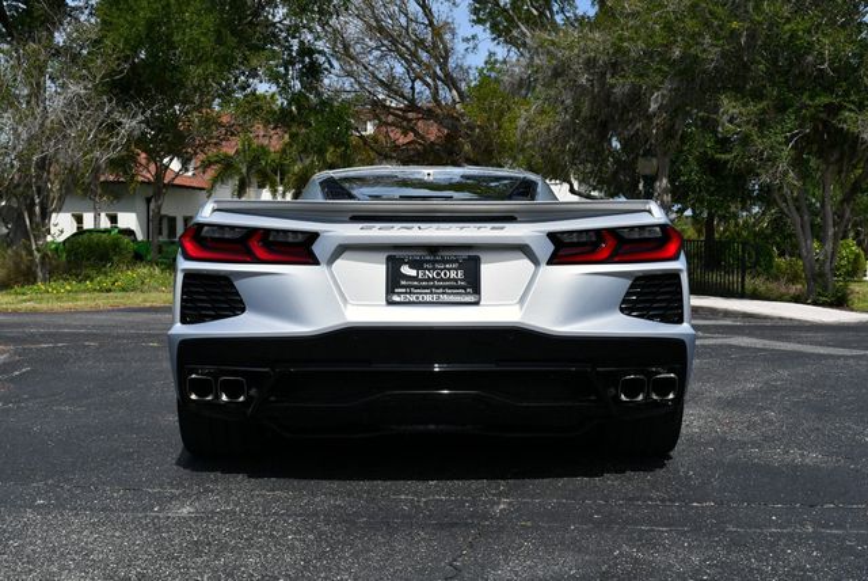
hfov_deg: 38.2
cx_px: 434
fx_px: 1255
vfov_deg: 26.0
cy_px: 290
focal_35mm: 52
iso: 100
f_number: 10
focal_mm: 26
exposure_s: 1/400
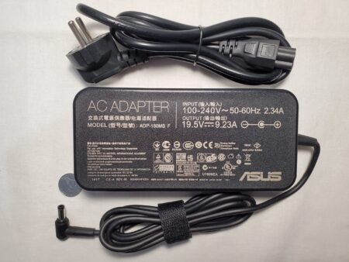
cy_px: 131
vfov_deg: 53.1
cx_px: 174
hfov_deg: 67.3
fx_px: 262
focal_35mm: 26
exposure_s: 1/120
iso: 200
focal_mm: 4.3
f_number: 2.4
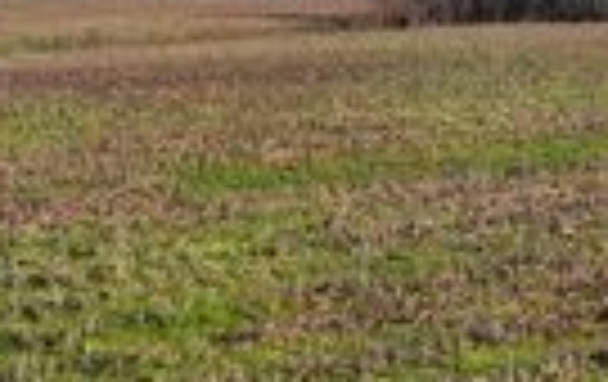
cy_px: -20
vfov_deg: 13.7
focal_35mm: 94
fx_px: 1561
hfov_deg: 21.8
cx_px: 486
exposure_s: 1/1250
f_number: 2.8
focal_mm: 12.29
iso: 100
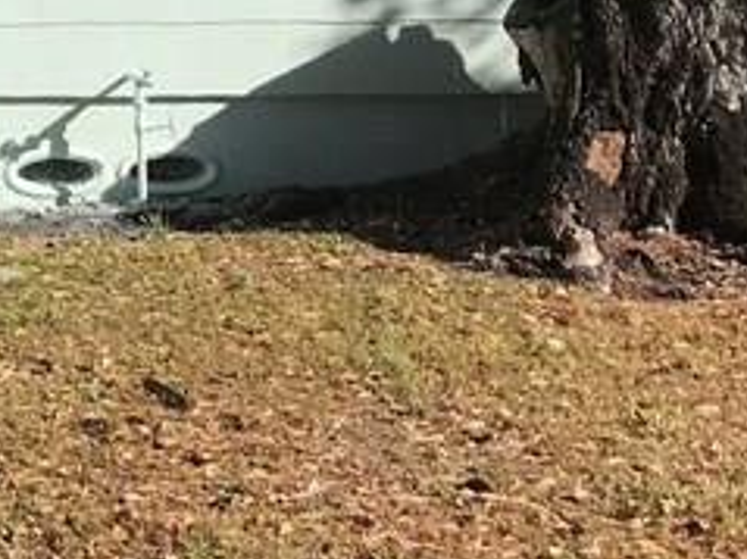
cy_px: -281
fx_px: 2588
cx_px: -531
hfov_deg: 14.7
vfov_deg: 11.8
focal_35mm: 120
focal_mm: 3.99
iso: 20
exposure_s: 1/2398
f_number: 1.8
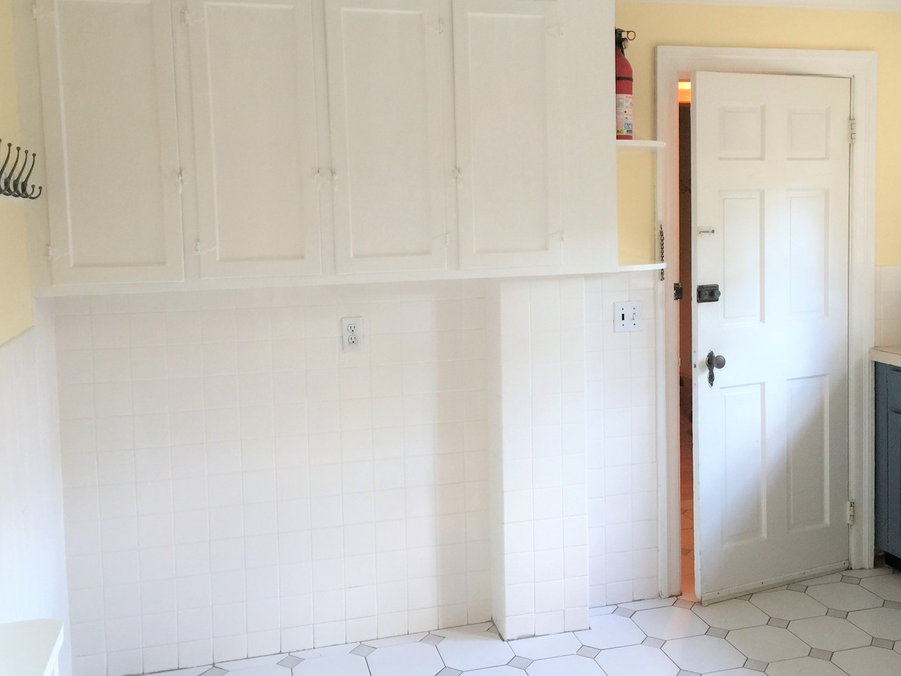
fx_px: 911
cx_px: 484
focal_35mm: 35
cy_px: 288
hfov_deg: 52.6
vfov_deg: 40.6
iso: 50
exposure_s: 1/15
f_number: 2.2
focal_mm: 4.15
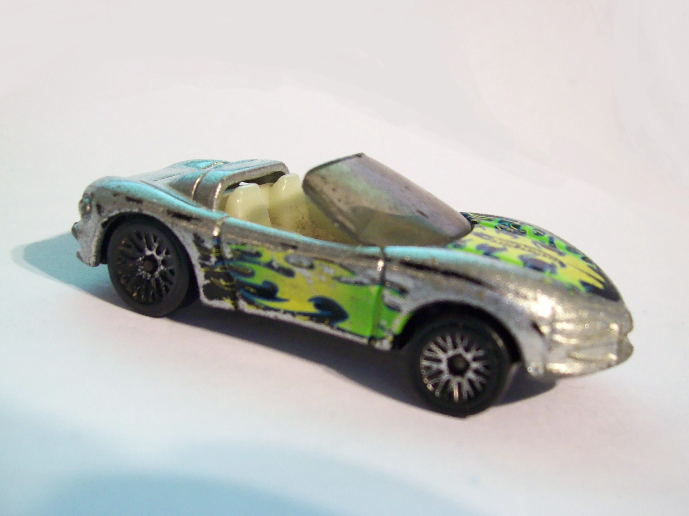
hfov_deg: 47.9
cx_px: 353
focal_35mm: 39
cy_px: 265
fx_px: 776
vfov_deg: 36.8
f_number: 2.7
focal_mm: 6
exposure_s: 1/4.14
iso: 160
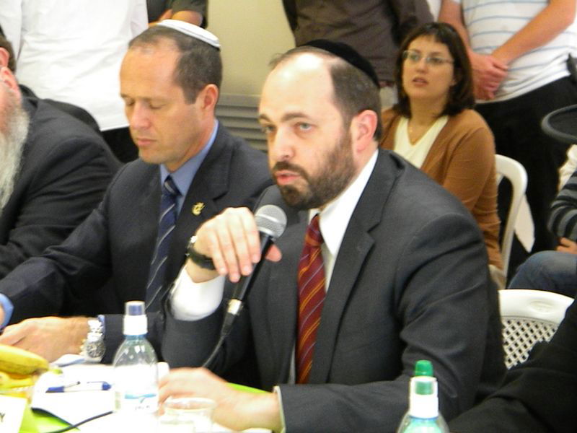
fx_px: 1750
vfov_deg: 14.1
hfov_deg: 18.7
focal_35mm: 105
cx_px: 288
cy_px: 216
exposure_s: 1/62.6
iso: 1133
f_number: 4.7
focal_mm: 19
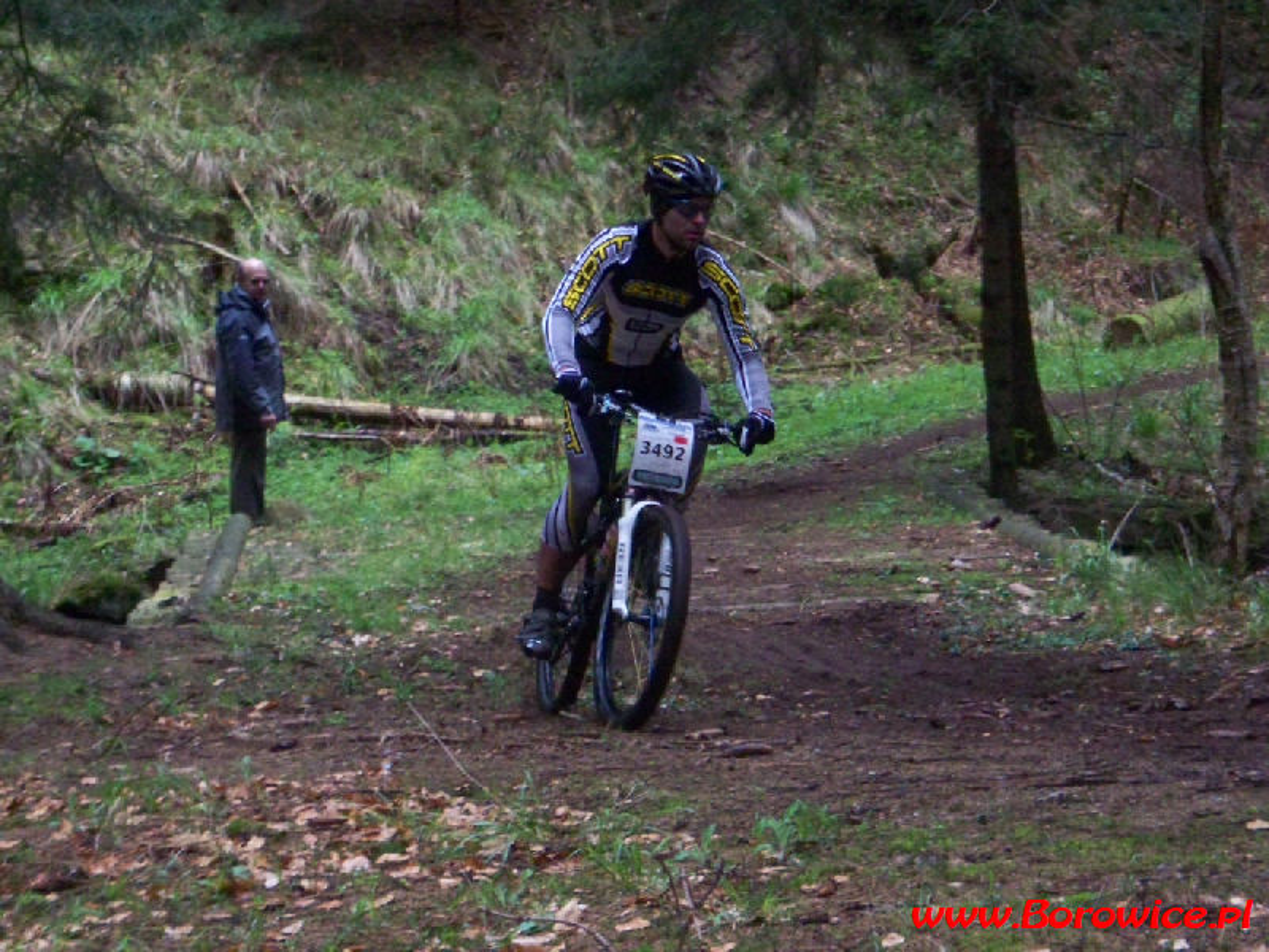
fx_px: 4289
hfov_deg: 16.8
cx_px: 634
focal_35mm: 117
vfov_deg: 12.7
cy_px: 476
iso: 400
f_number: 4.4
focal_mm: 19.2
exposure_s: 1/125
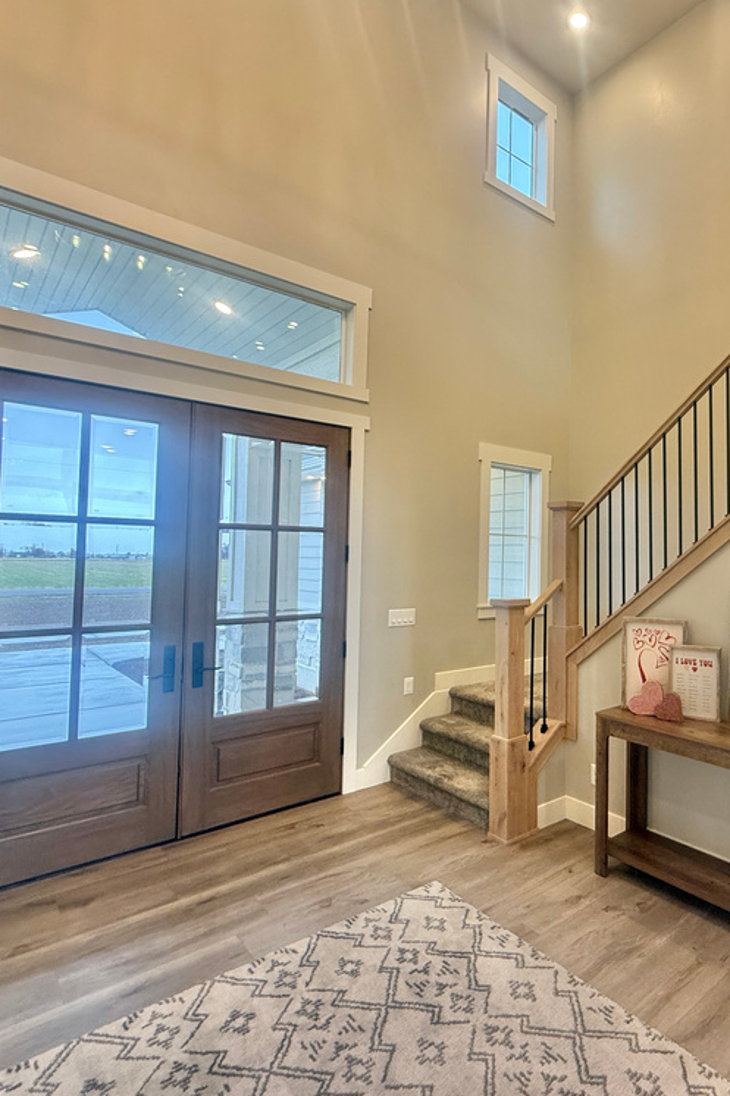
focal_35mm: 20
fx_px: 609
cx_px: 585
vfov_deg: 84.0
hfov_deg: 57.3
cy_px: 538
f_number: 2.2
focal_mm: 2.22
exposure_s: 1/120
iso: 200
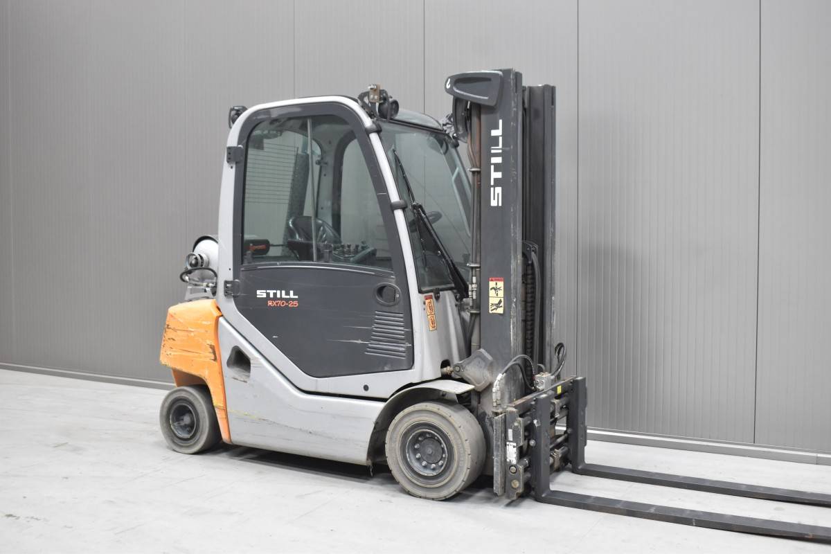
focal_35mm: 36
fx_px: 831
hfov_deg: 53.1
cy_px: 277
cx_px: 416
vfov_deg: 36.9
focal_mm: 24
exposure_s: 1/30
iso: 1600
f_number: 5
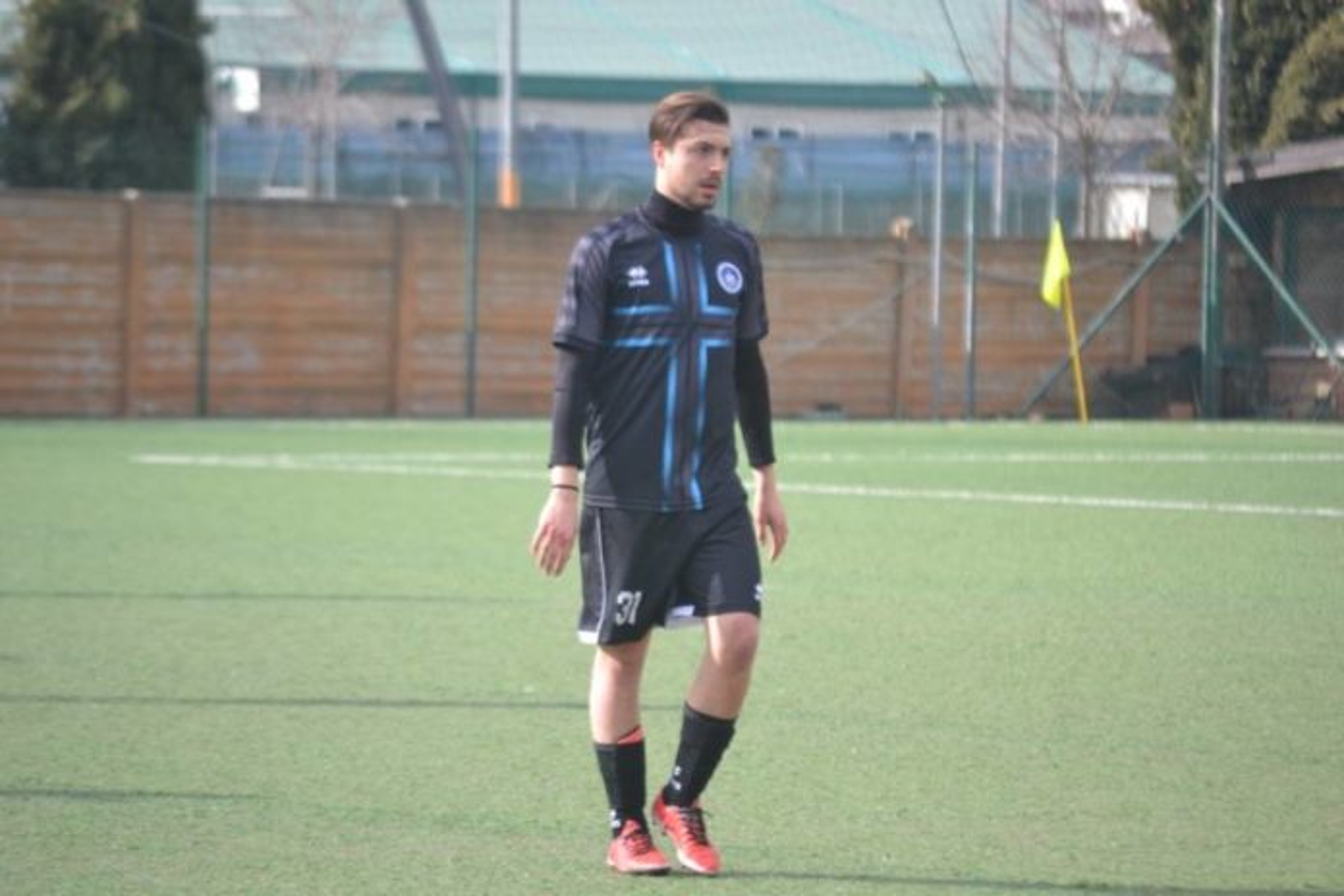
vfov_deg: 5.6
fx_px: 9239
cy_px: 448
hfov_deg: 8.3
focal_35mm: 248
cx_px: 672
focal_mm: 165
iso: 400
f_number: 5.3
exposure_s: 1/640
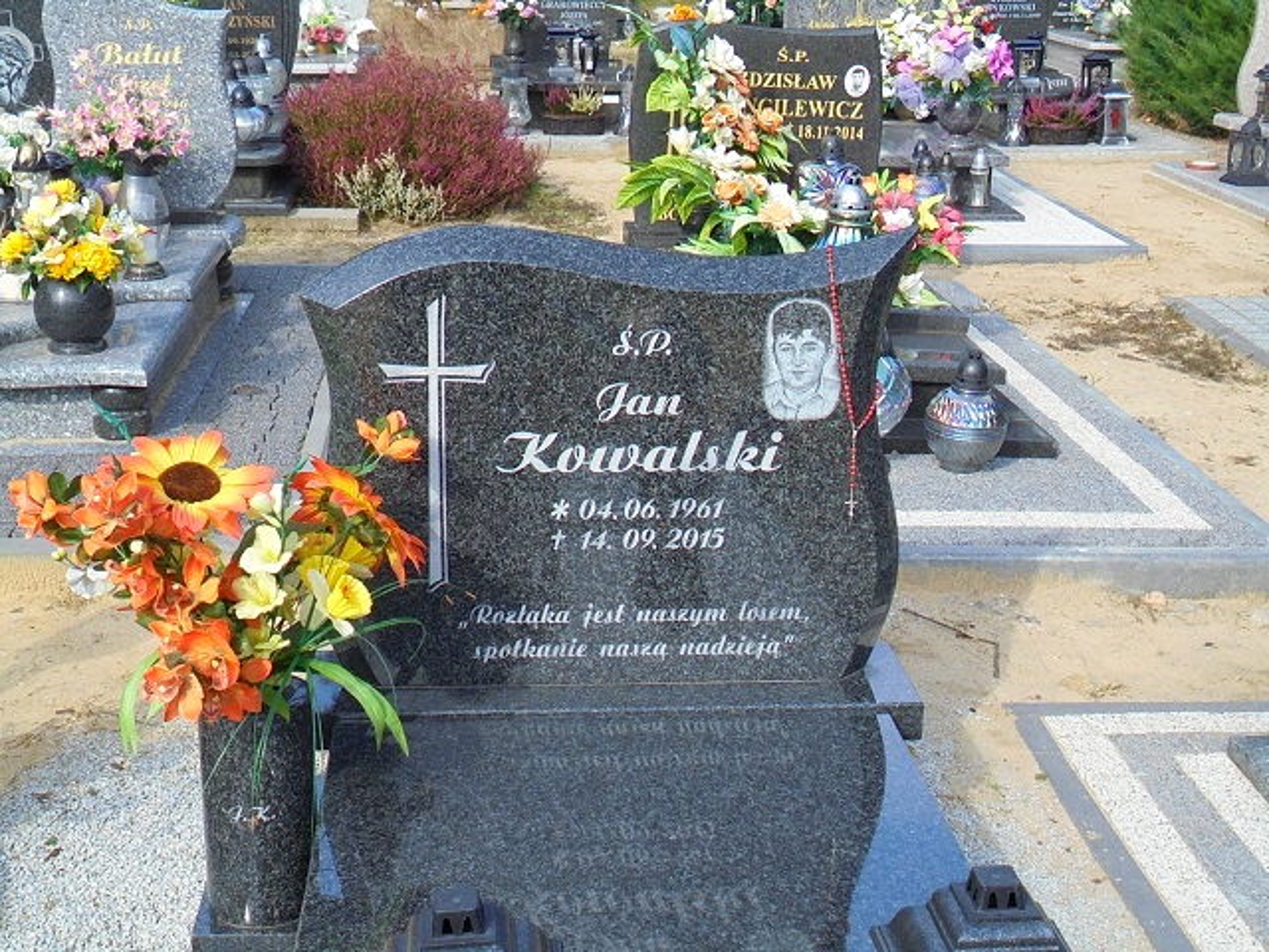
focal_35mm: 49
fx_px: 1796
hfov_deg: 38.9
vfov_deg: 29.7
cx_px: 634
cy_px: 476
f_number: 4.8
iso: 400
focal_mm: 8.9
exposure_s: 1/1000
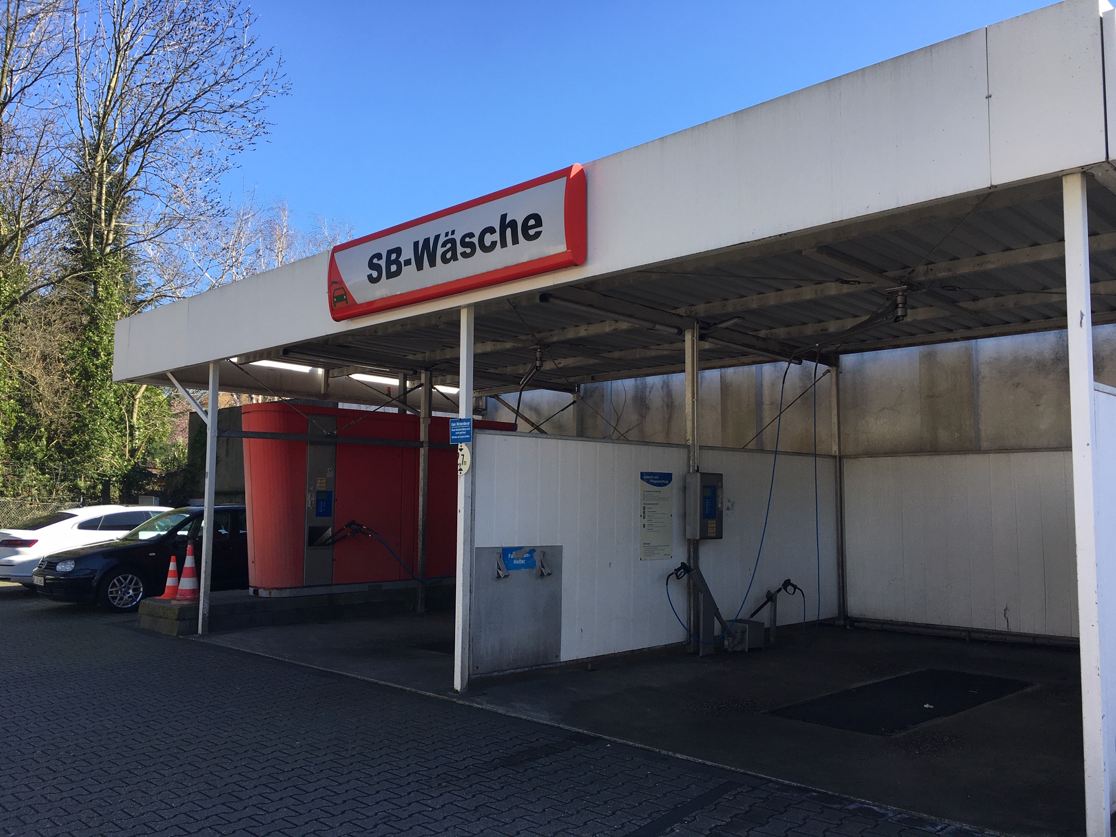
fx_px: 935
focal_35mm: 29
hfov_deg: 61.7
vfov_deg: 48.2
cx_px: 558
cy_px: 418
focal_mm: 4.15
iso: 25
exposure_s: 1/565
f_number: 2.2
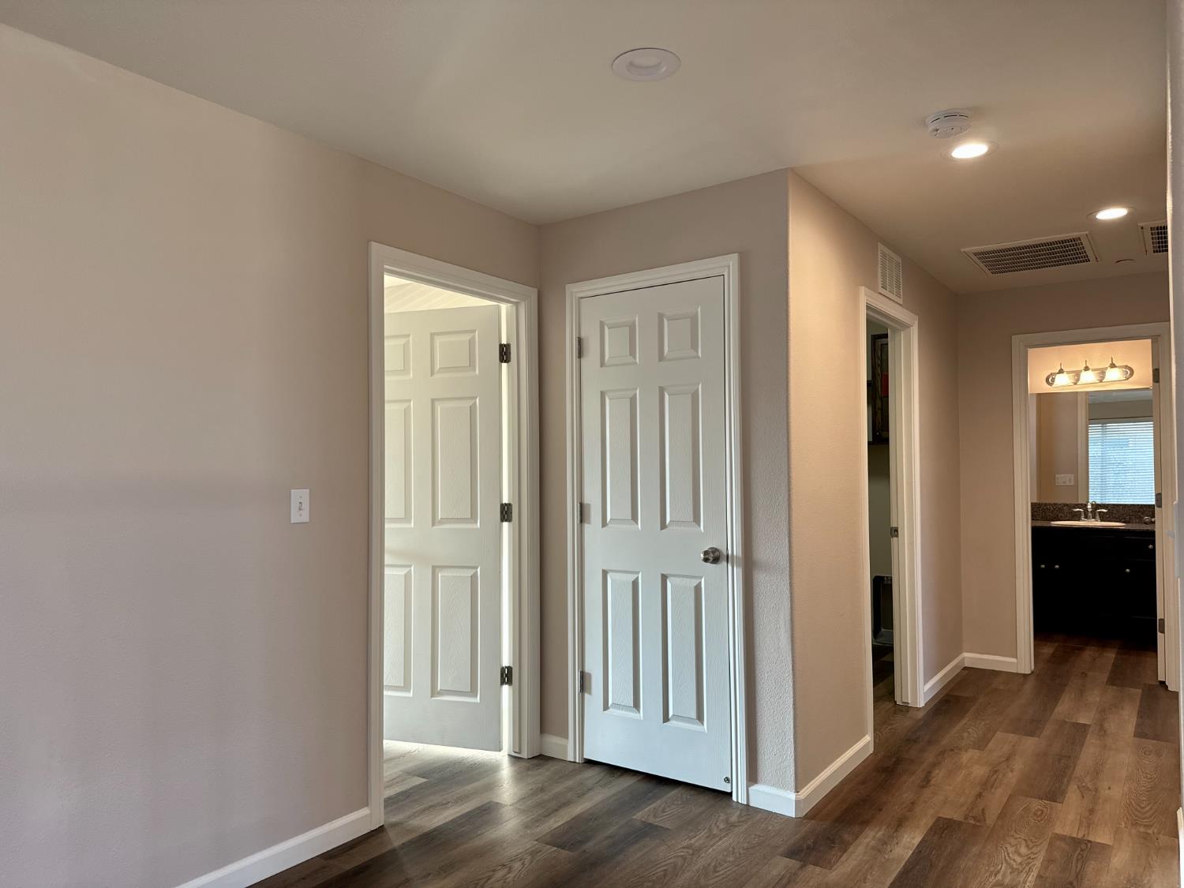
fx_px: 821
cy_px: 444
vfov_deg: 56.8
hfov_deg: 71.6
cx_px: 592
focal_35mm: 24
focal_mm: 6.76
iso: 200
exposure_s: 1/120
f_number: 1.78
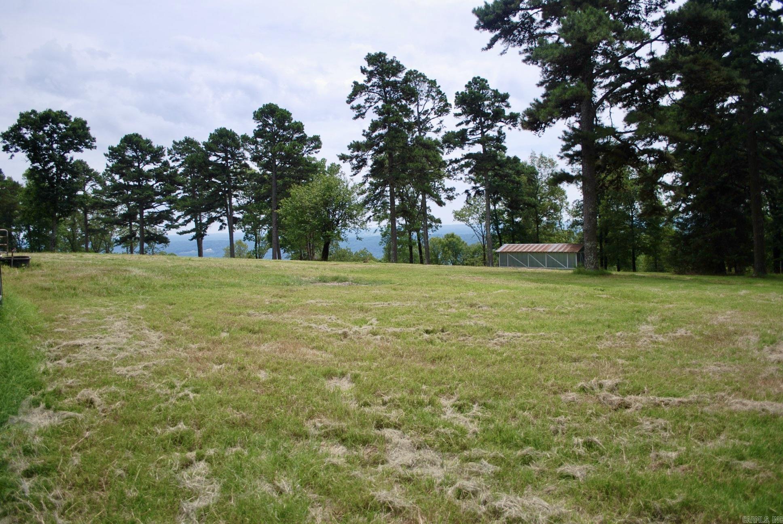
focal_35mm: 27
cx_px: 392
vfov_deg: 48.0
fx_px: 588
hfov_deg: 67.3
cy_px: 262
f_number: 3.5
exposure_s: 1/1000
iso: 100
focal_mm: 18
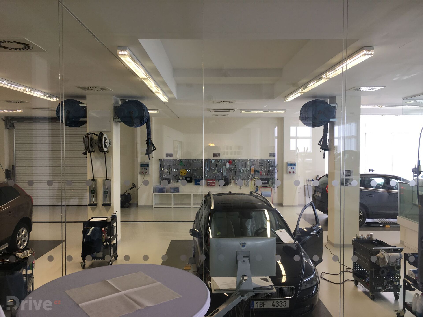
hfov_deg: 61.7
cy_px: 158
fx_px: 354
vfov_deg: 48.2
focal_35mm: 29
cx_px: 212
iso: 25
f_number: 2.2
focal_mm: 4.15
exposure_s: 1/50
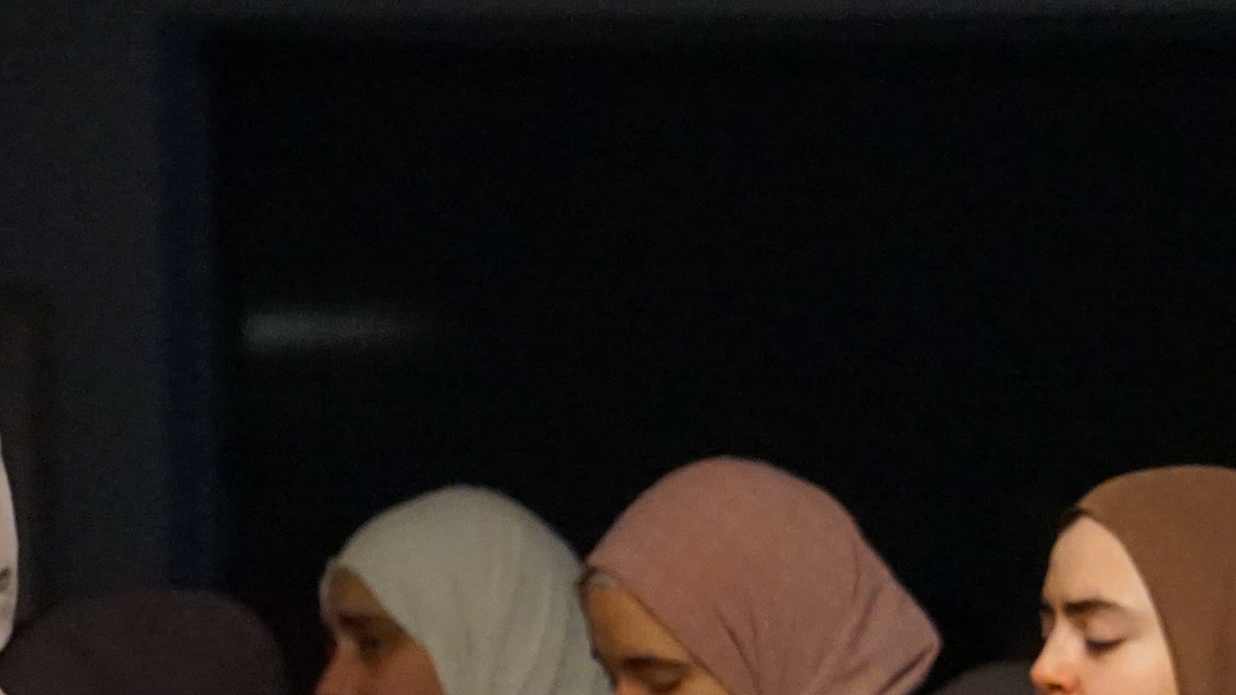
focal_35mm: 372
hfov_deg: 5.8
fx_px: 12192
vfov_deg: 3.3
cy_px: 969
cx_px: 1359
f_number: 5.6
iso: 6400
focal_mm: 100
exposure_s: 1/50
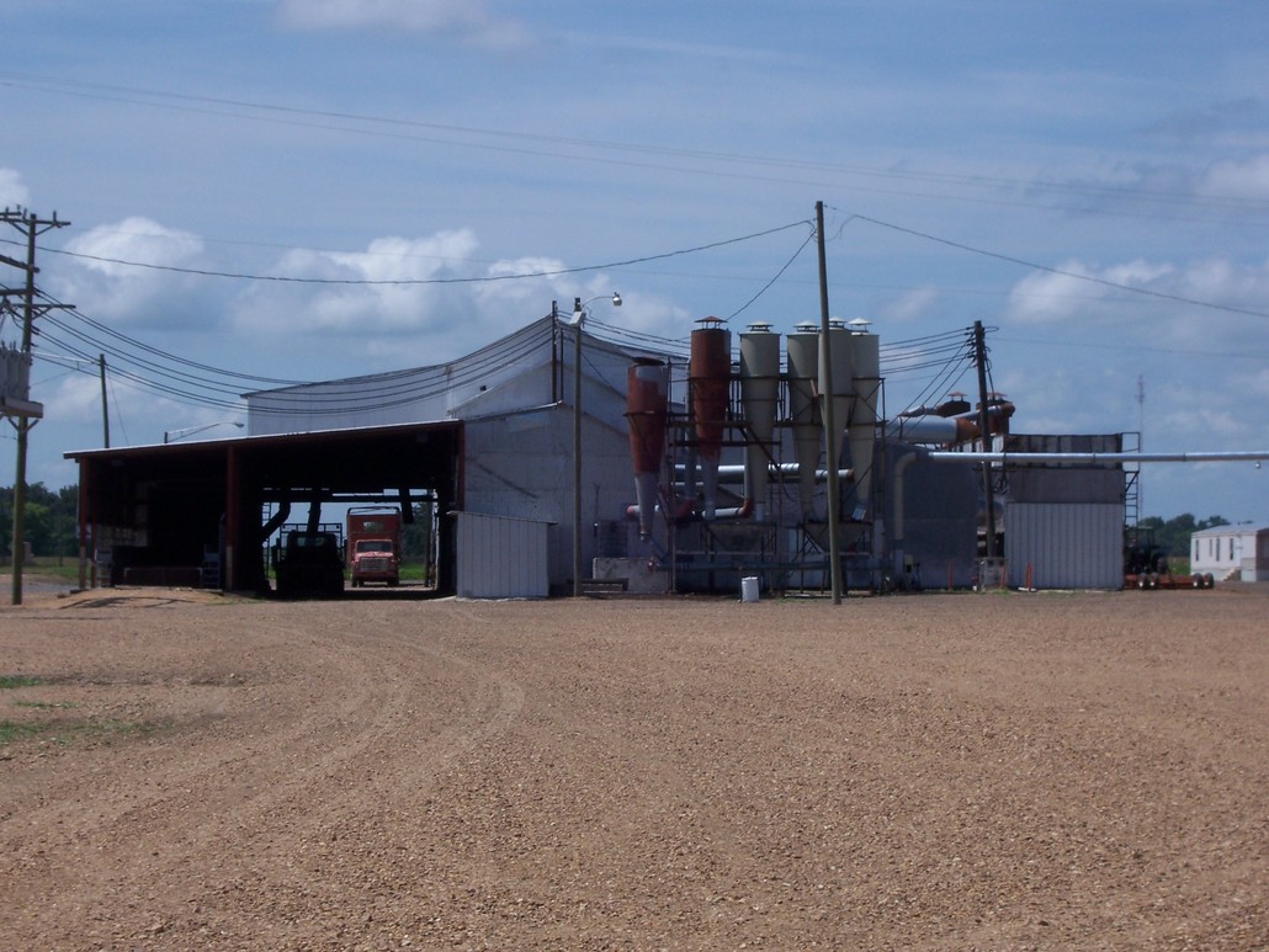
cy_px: 476
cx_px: 634
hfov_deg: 18.2
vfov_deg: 13.7
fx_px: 3960
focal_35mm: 108
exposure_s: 1/320
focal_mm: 18.6
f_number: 8
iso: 80
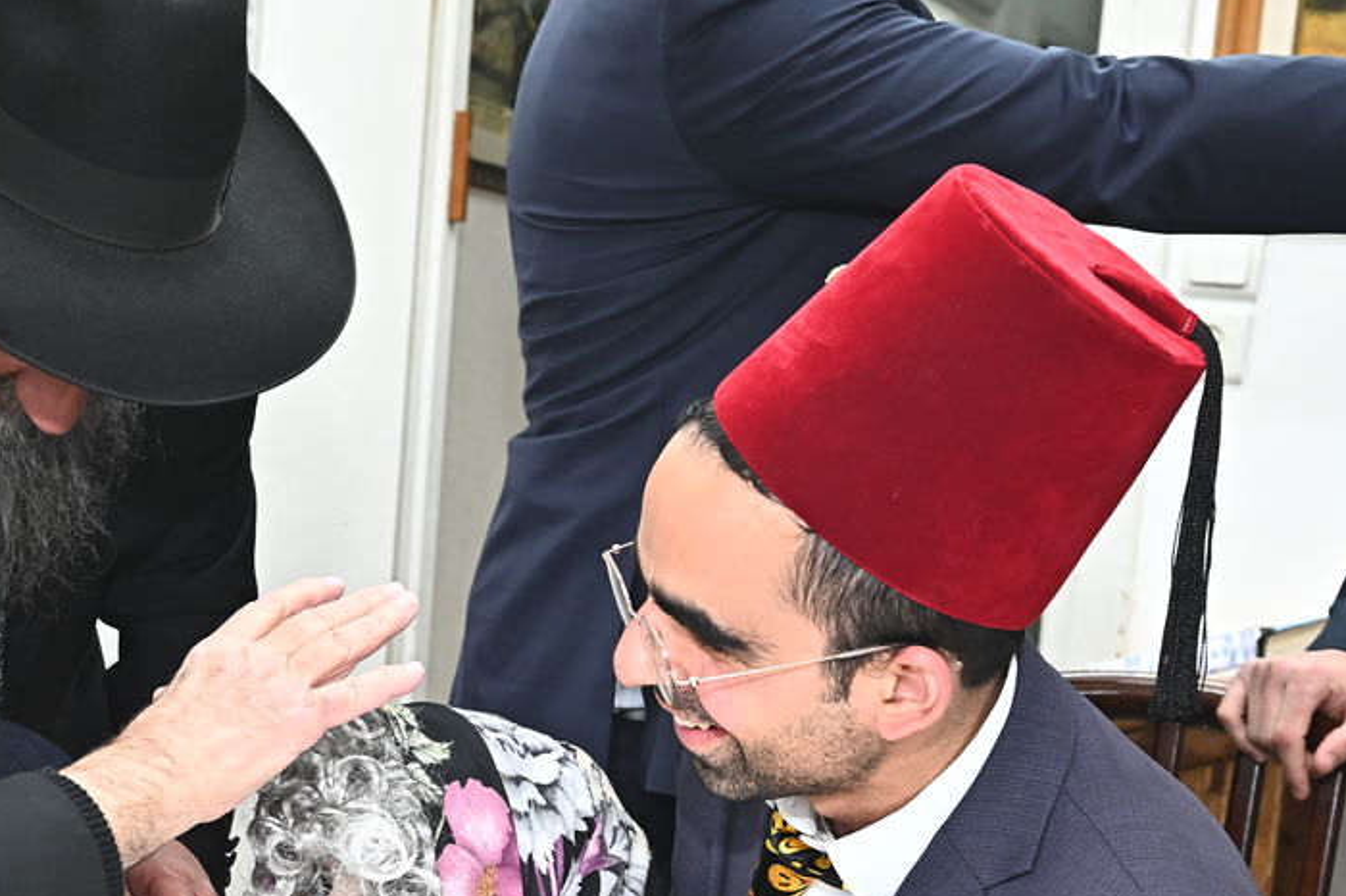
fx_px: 2392
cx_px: 248
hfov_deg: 30.6
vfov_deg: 21.1
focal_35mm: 64
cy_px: 650
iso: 1000
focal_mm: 32
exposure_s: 1/125
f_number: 5.6
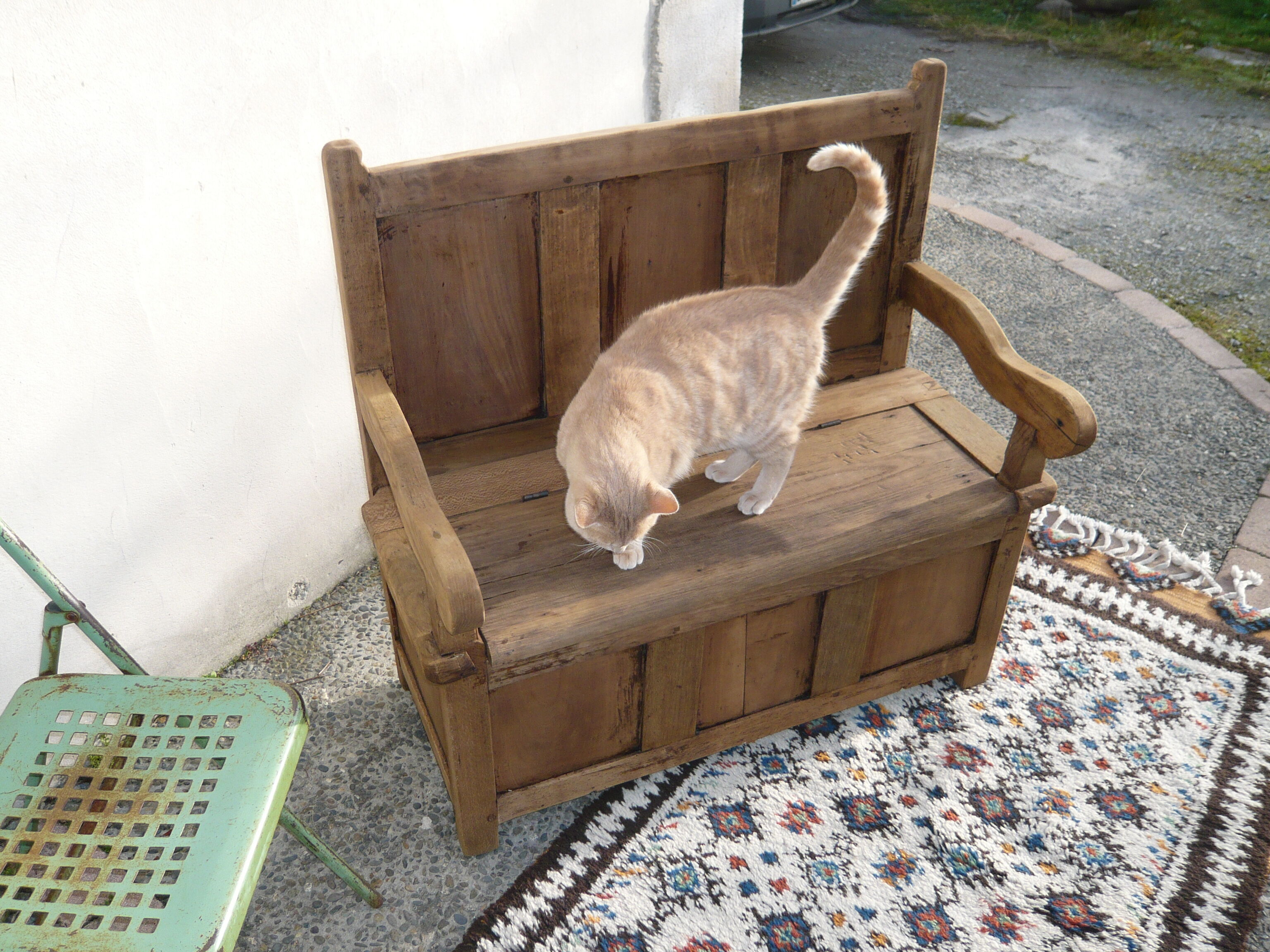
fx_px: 1174
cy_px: 476
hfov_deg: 56.8
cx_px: 635
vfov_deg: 44.2
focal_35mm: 32
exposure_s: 1/320
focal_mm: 5.2
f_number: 3
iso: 100
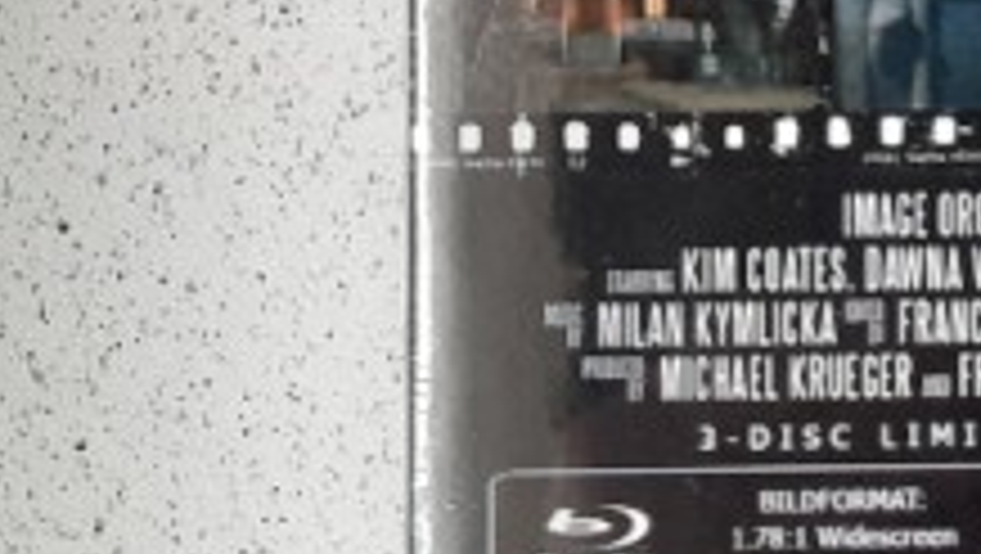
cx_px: 837
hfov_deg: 21.0
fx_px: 2603
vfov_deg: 11.9
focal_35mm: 100
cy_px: -126
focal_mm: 4.6
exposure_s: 1/50
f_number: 2
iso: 320
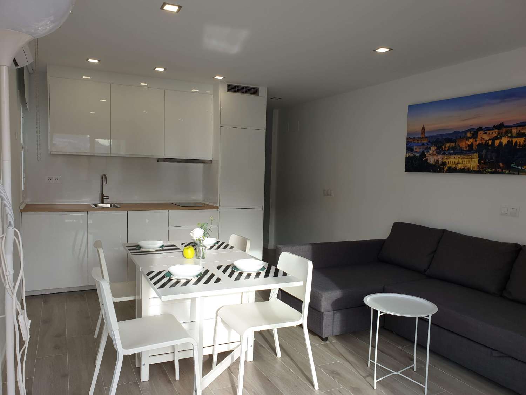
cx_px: 263
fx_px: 395
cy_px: 198
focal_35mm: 26
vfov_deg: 53.1
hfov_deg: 67.3
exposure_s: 1/151
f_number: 2.4
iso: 50
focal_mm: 4.3
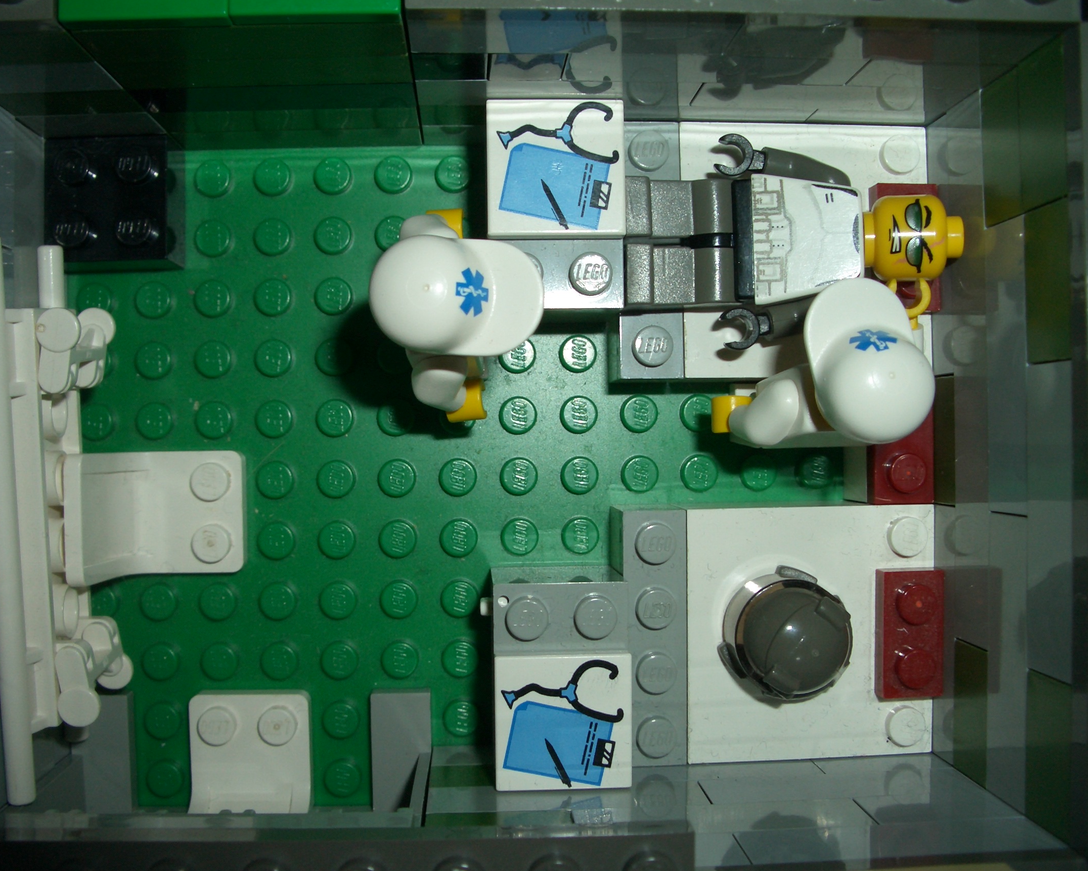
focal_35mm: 37
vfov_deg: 40.1
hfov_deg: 49.0
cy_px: 437
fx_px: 1192
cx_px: 510
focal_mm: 5.8
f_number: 4.3
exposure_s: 1/60
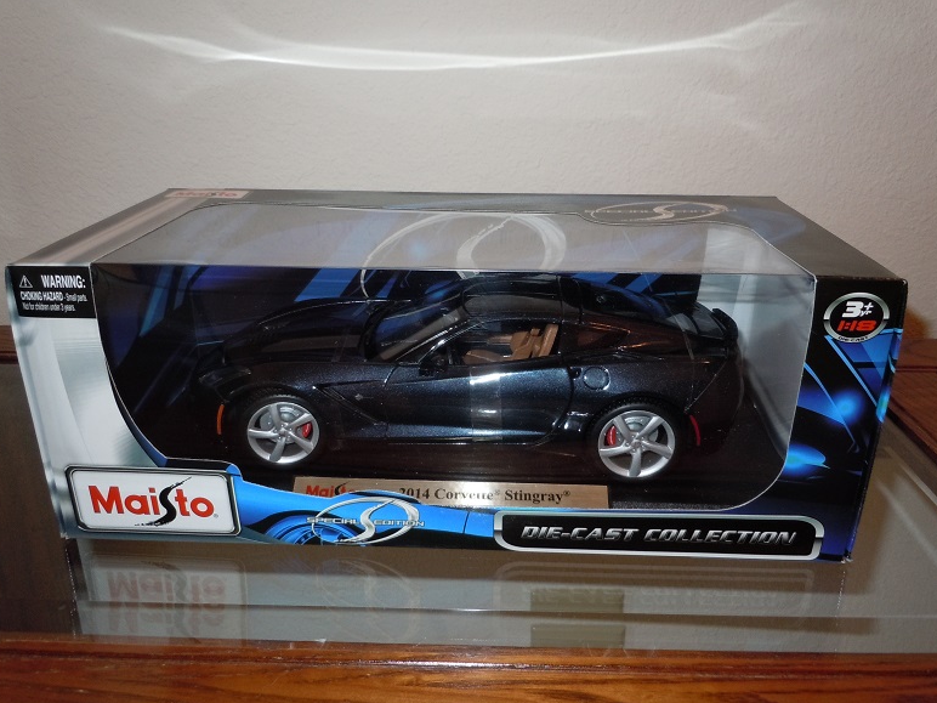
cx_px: 467
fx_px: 785
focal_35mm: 29
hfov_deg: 61.7
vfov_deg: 48.2
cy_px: 362
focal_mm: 5
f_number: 3.7
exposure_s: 1/25
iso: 200
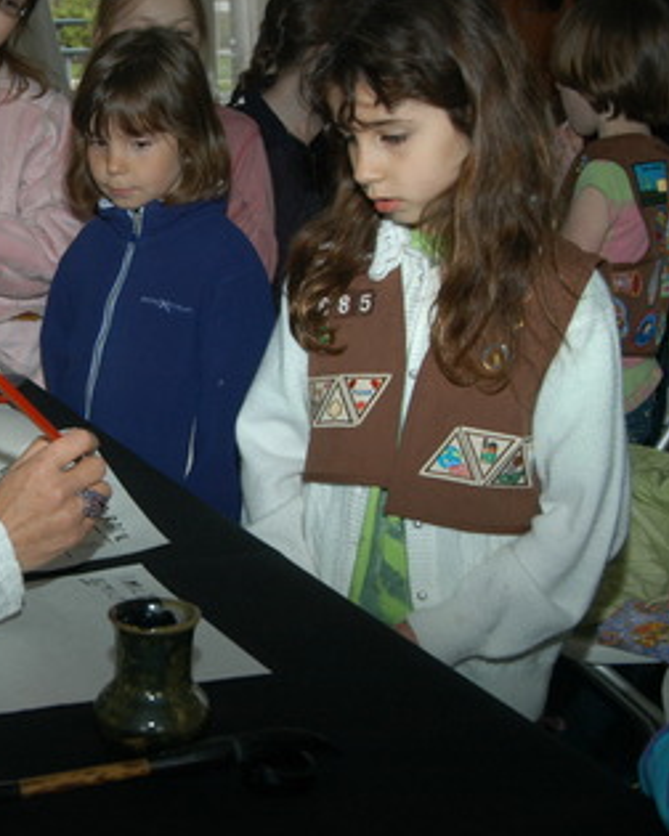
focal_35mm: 60
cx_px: 70
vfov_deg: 31.4
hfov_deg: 24.7
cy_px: 353
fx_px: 1485
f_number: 5
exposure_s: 1/60
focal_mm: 24
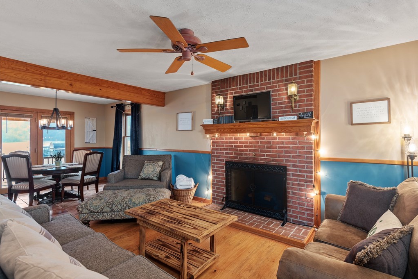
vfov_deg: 70.5
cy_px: 138
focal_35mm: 17
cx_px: 221
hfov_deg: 93.2
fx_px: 197
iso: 400
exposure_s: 1/2.5
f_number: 7.1
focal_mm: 16
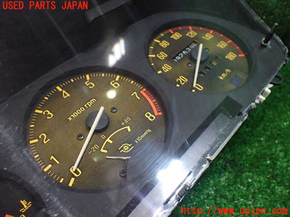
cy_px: 108
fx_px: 251
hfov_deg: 60.0
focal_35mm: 30
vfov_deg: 46.8
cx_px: 145
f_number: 2.3
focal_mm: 5.4
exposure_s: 1/125
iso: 500
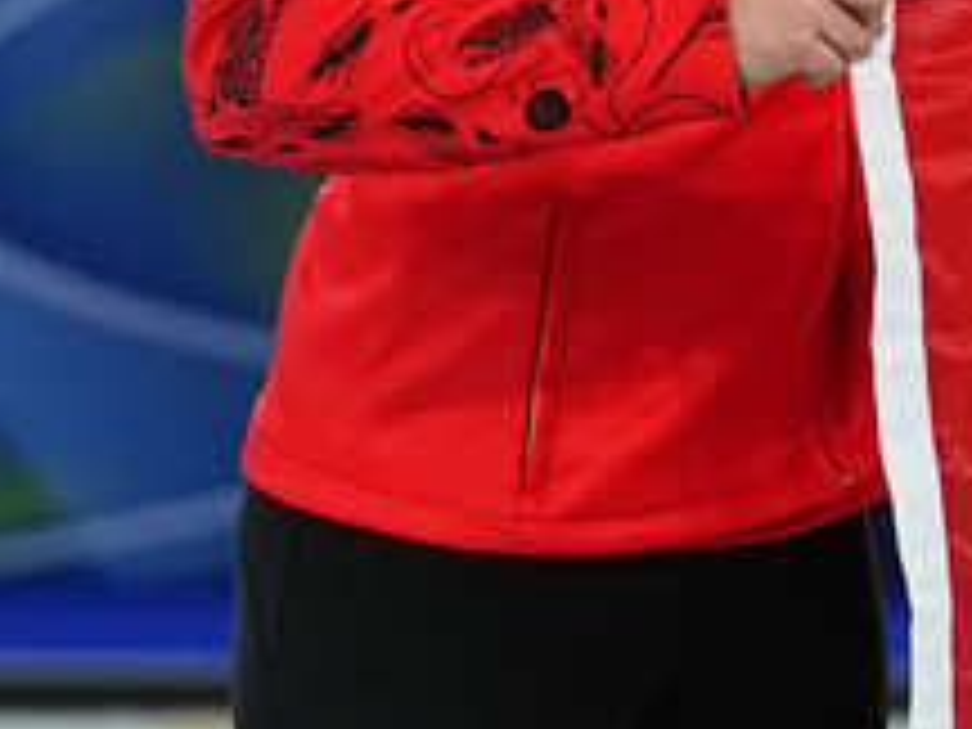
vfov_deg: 1.6
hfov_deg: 2.2
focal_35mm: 910
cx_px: 1724
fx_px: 25552
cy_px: -133
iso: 800
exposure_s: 1/1250
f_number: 4.5
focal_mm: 200
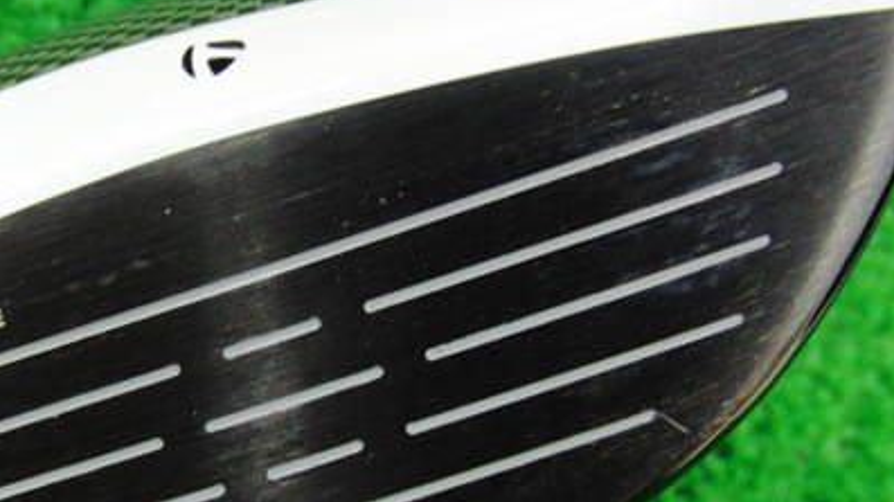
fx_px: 1540
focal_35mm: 65
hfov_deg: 32.1
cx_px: 286
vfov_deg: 18.4
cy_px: 360
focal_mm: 6.42
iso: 400
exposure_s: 1/25
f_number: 3.6
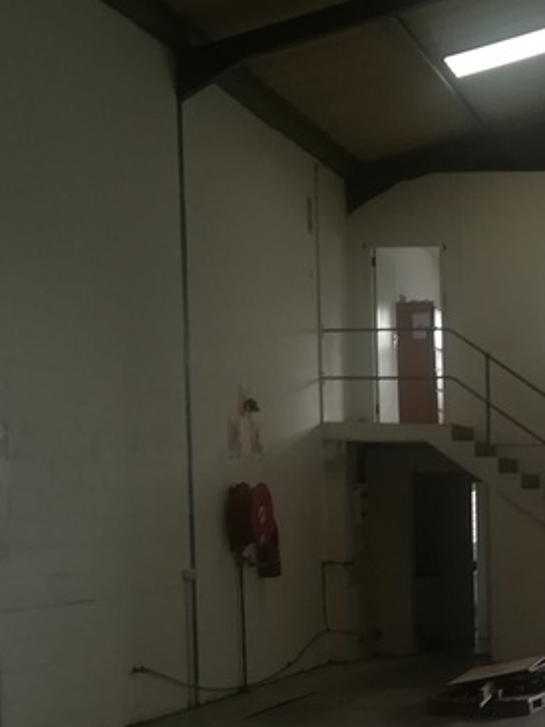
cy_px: 657
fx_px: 1532
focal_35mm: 73
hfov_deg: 18.9
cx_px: 672
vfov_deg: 25.8
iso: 64
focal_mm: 3.83
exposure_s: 1/33.3
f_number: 2.2
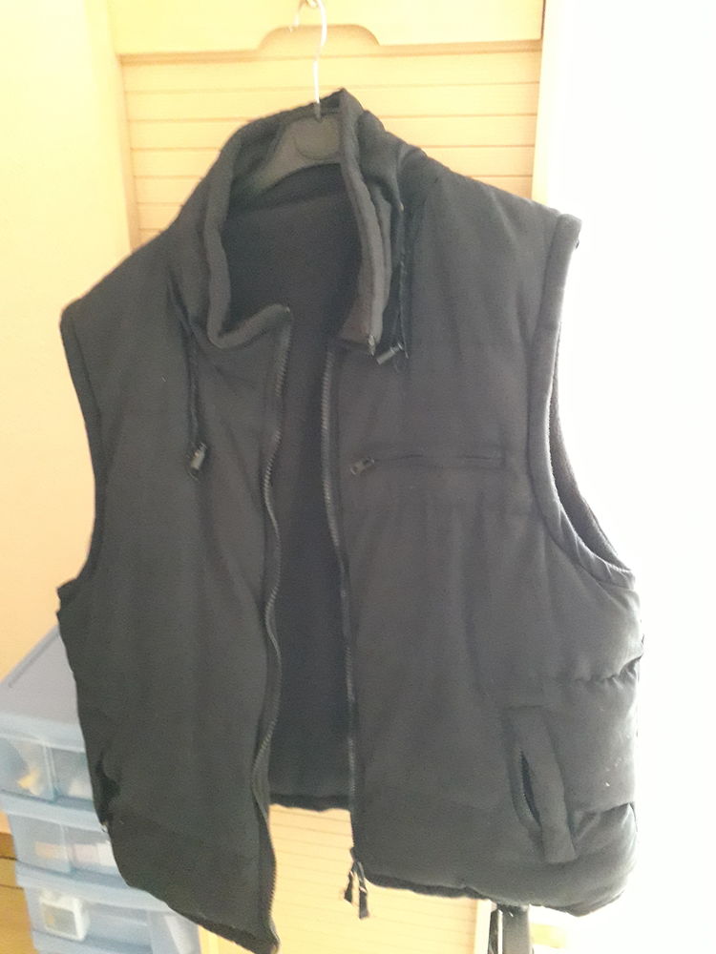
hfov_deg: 51.4
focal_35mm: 27
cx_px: 358
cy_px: 477
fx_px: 745
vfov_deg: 65.3
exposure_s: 1/20
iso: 640
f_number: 1.9
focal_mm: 3.6
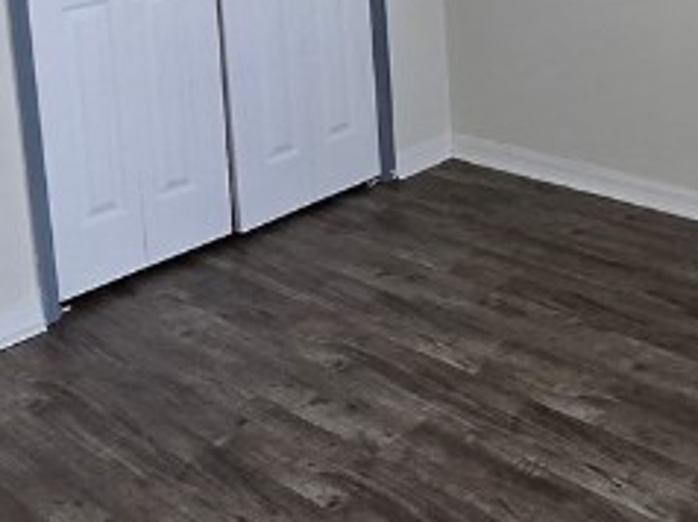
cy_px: -88
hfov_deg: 34.0
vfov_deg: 23.9
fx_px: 1128
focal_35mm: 56
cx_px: 484
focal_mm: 1.7
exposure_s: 1/60
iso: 50
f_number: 2.2
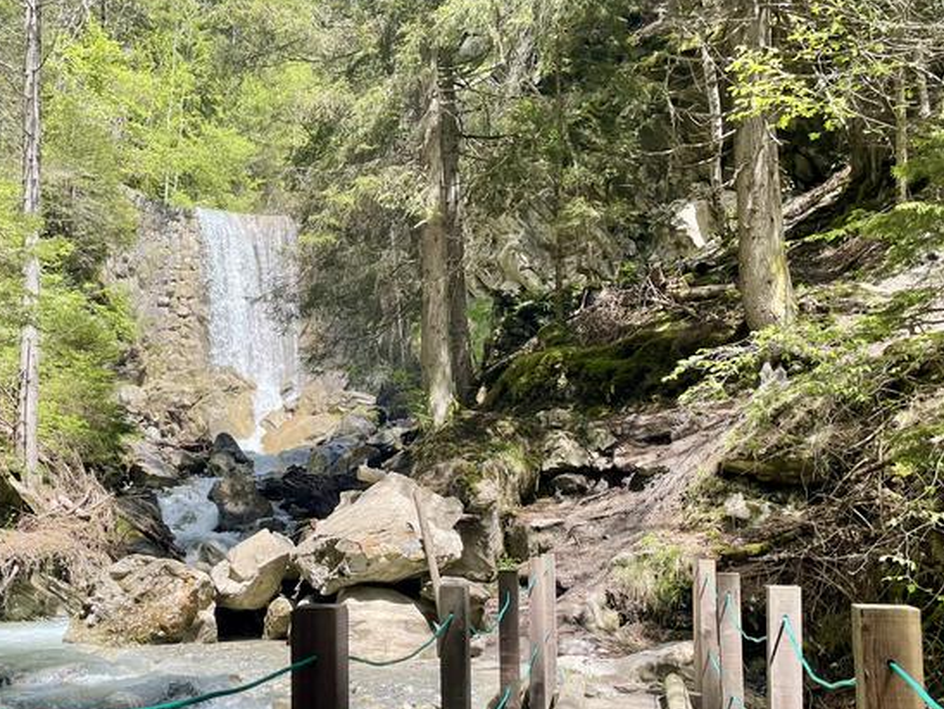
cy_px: 469
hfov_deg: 48.6
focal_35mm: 38
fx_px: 1037
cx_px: 366
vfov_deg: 37.4
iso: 32
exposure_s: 1/855
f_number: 1.6
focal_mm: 4.2
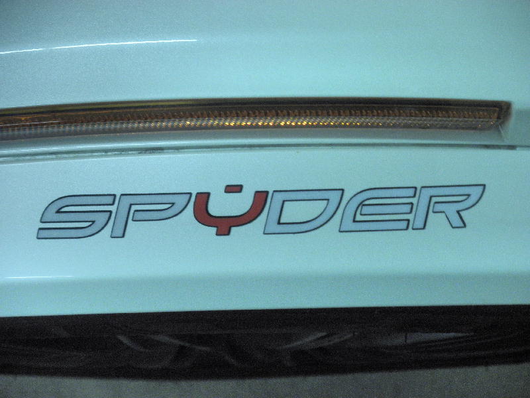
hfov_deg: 18.2
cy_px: 199
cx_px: 265
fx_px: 1654
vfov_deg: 13.7
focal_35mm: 108
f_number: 4.4
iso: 200
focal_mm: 19.1
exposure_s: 1/20
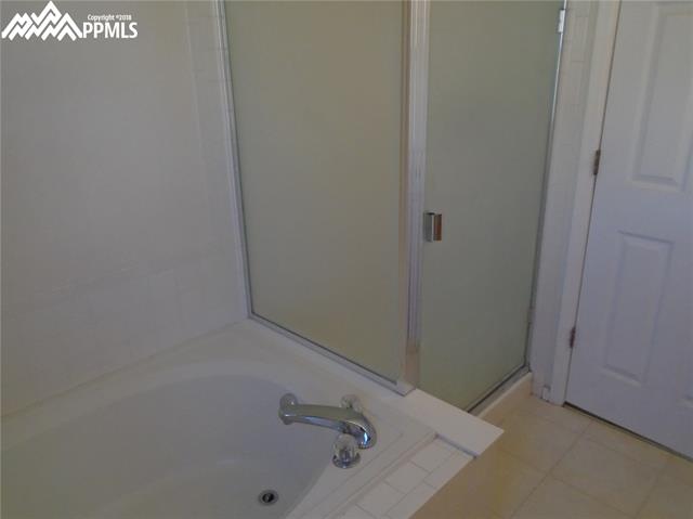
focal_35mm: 26
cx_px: 346
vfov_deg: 53.0
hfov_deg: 67.3
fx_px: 520
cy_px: 260
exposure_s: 1/200
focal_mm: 4.6
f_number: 3.2
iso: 400
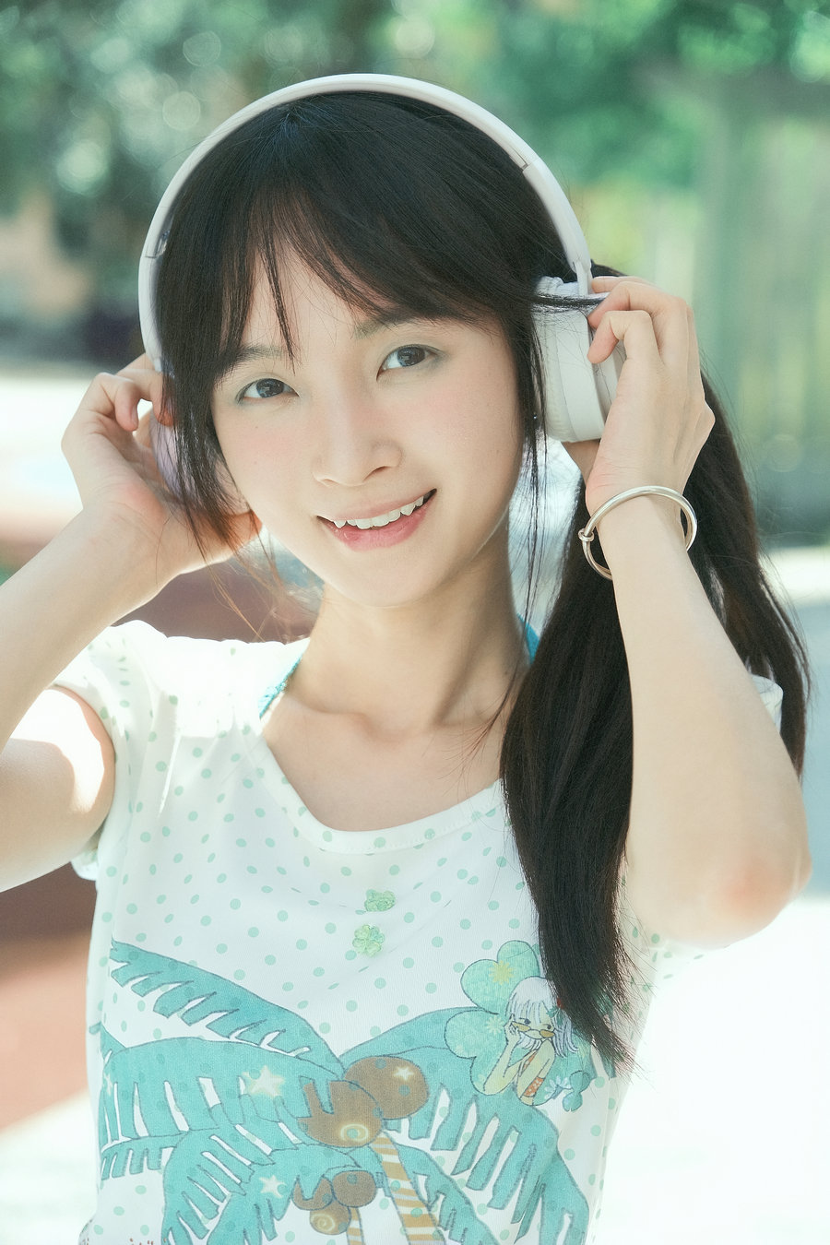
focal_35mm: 83
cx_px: 415
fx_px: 2870
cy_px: 622
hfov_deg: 16.5
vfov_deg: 24.5
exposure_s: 1/500
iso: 250
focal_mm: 55
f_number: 2.8
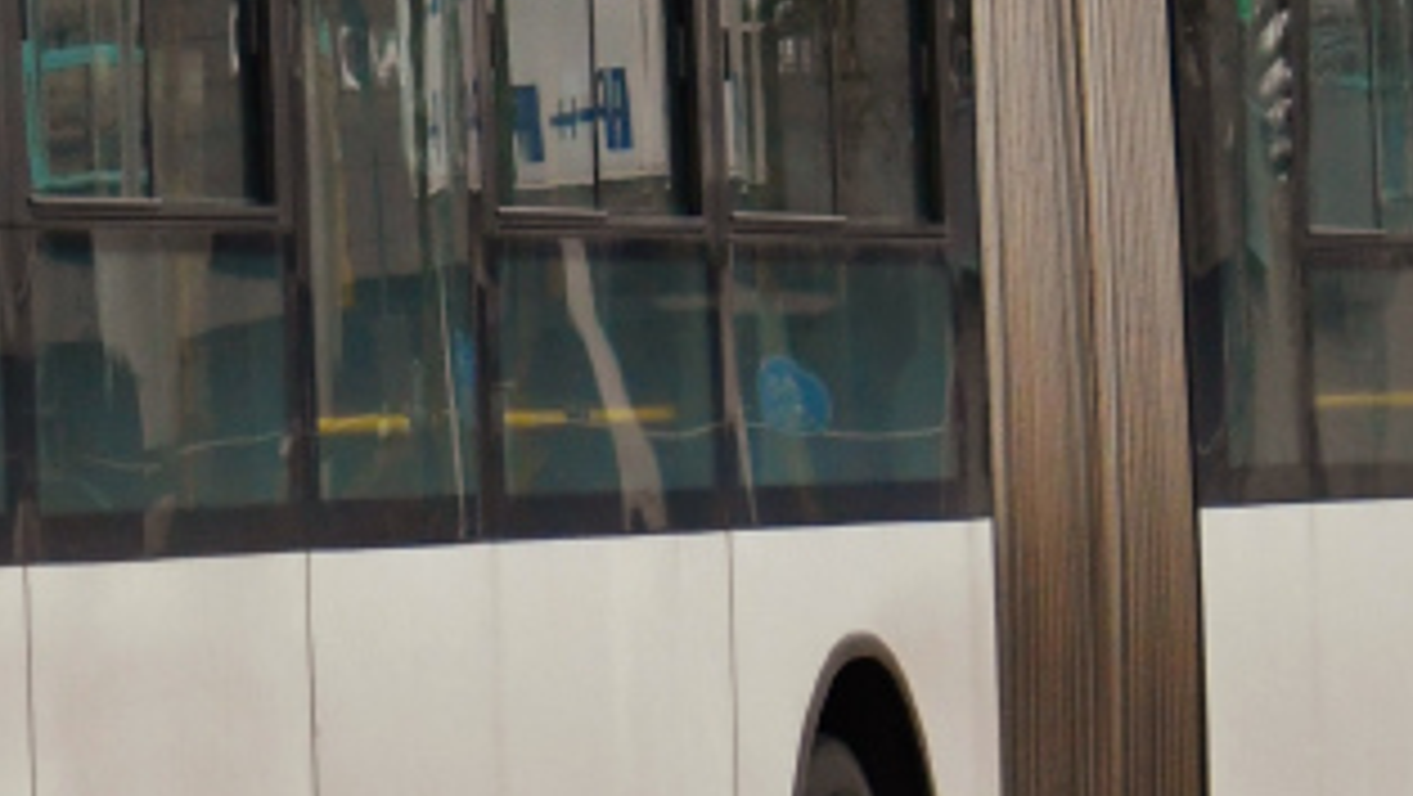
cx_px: -585
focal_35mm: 455
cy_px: 277
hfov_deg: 4.7
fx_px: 17056
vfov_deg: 2.7
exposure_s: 1/500
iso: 1600
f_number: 4.5
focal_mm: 70
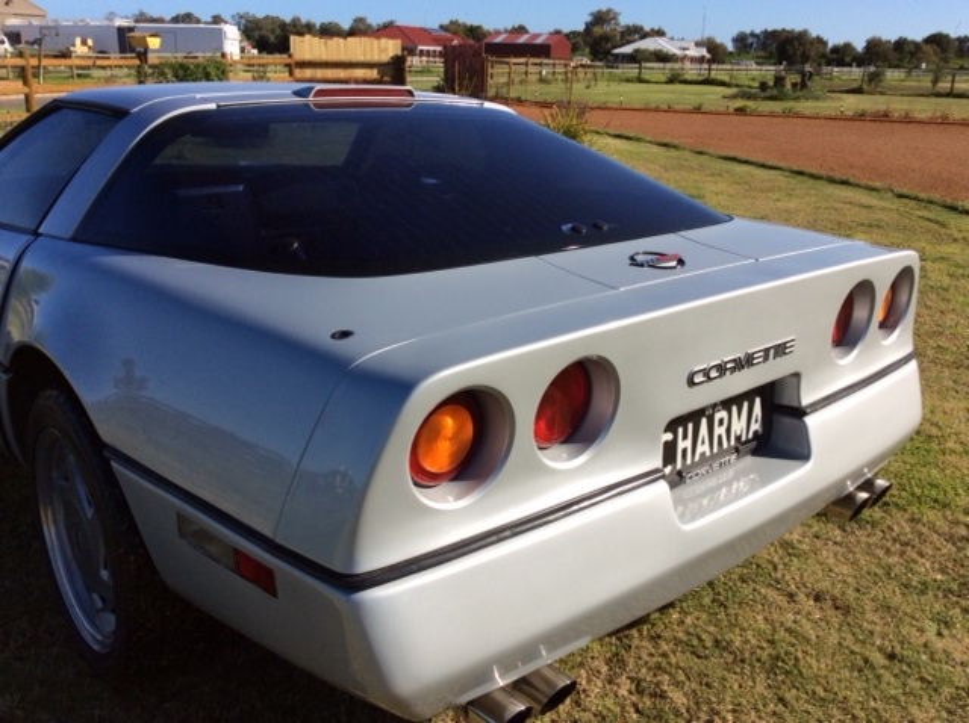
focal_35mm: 33
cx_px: 484
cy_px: 362
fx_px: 922
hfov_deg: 55.4
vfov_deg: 42.8
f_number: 2.4
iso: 32
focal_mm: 3.3
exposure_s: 1/1733
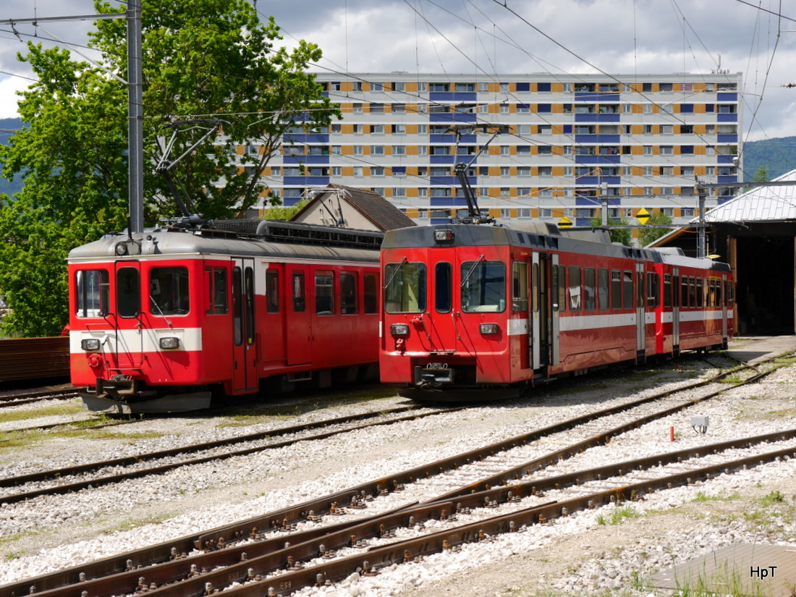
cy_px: 298
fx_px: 1656
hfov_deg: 27.0
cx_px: 398
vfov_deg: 20.4
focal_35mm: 72
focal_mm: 36
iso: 160
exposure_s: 1/250
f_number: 9
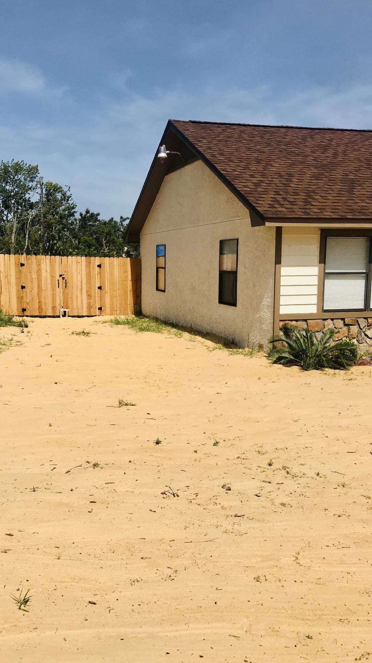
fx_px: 561
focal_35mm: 32
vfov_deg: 61.0
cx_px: 130
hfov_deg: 36.4
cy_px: 342
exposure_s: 1/4367
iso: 20
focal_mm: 3.99
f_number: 1.8
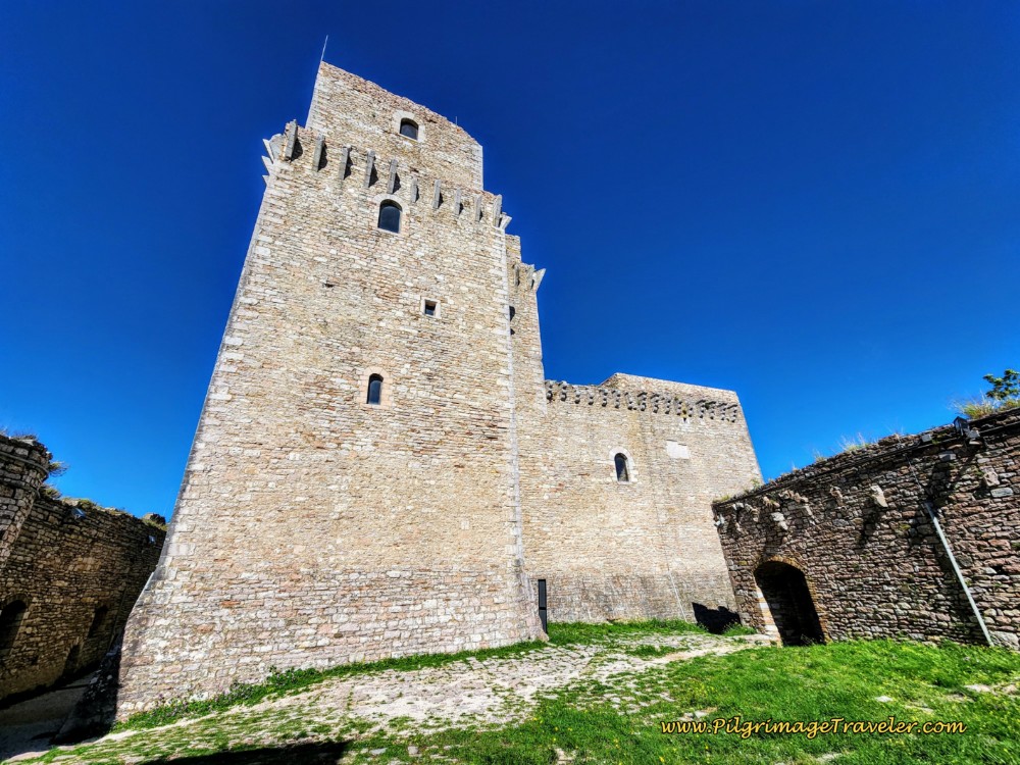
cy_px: 382
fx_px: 383
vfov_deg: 89.9
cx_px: 510
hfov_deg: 106.2
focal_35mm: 13
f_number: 2.2
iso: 50
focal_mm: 2.2
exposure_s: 1/2767
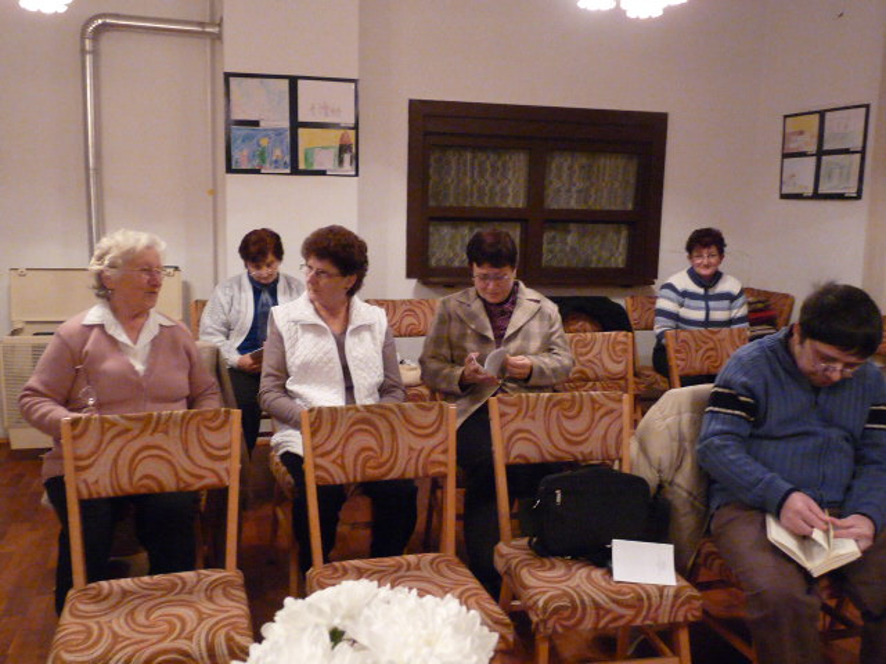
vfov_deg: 44.2
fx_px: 819
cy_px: 332
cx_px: 443
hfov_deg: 56.8
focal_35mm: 32
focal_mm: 4.8
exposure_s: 1/30
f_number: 2.8
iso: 800
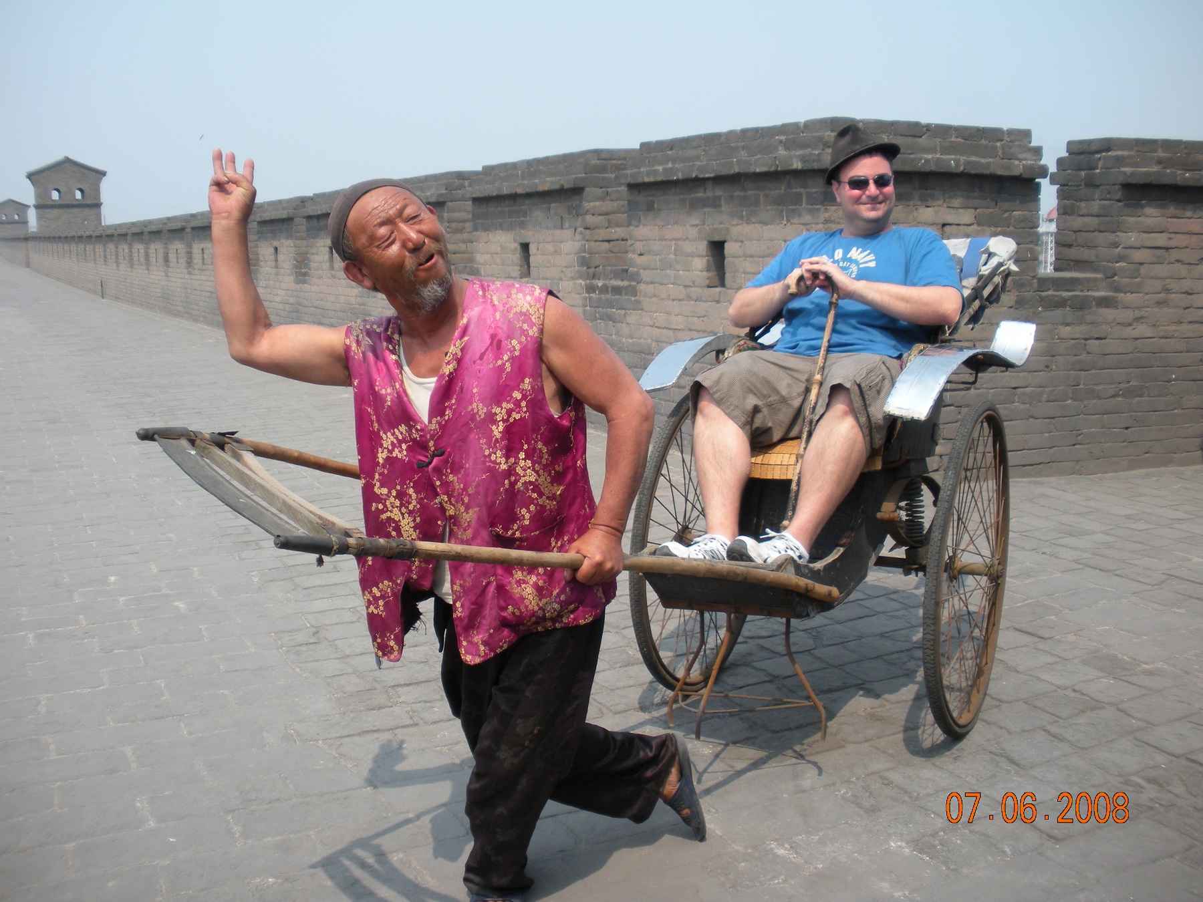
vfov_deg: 39.7
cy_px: 451
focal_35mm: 36
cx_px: 602
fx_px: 1251
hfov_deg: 51.4
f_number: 3.5
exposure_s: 1/478
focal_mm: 6.3
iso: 64
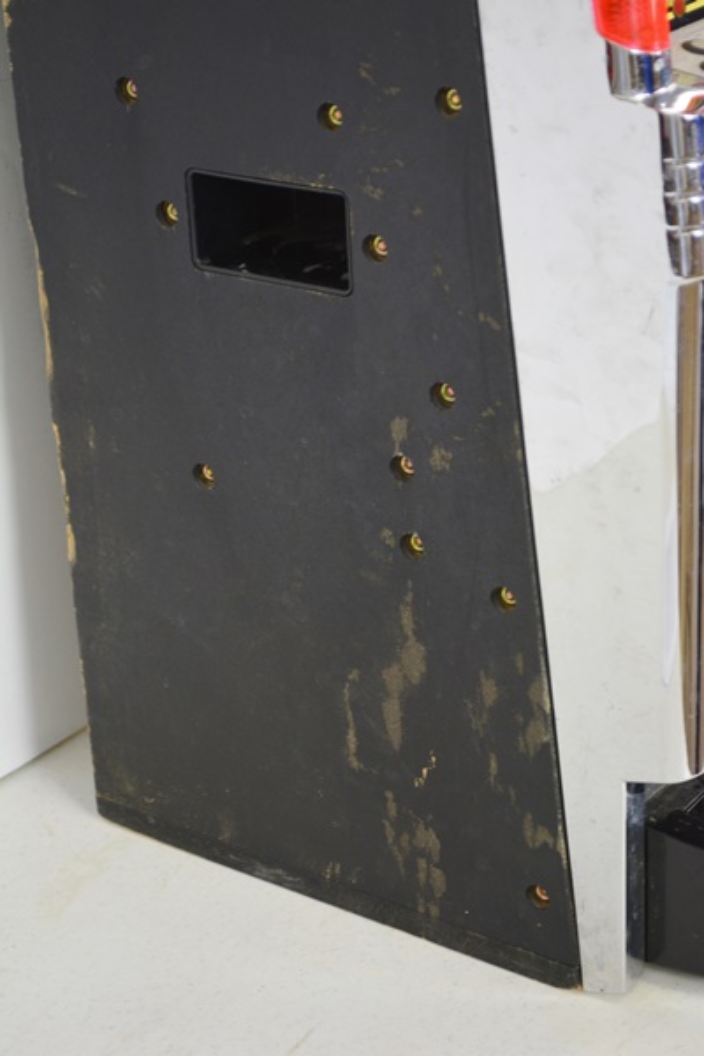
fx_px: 2200
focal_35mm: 75
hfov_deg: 18.2
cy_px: 528
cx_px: 352
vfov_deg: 27.0
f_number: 5.6
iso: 800
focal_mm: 50
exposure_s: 1/60
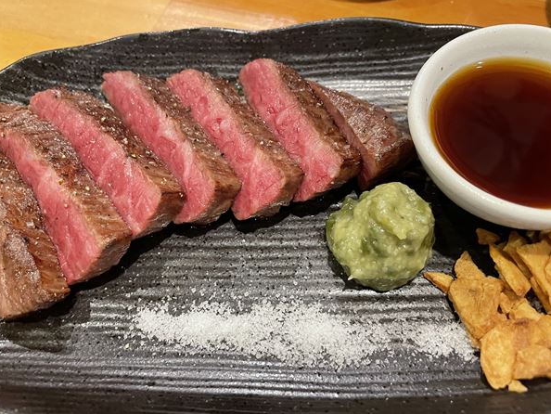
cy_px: 207
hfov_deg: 63.4
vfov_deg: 49.8
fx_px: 446
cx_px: 264
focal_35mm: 28
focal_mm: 4.2
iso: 640
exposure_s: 1/30
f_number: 1.6
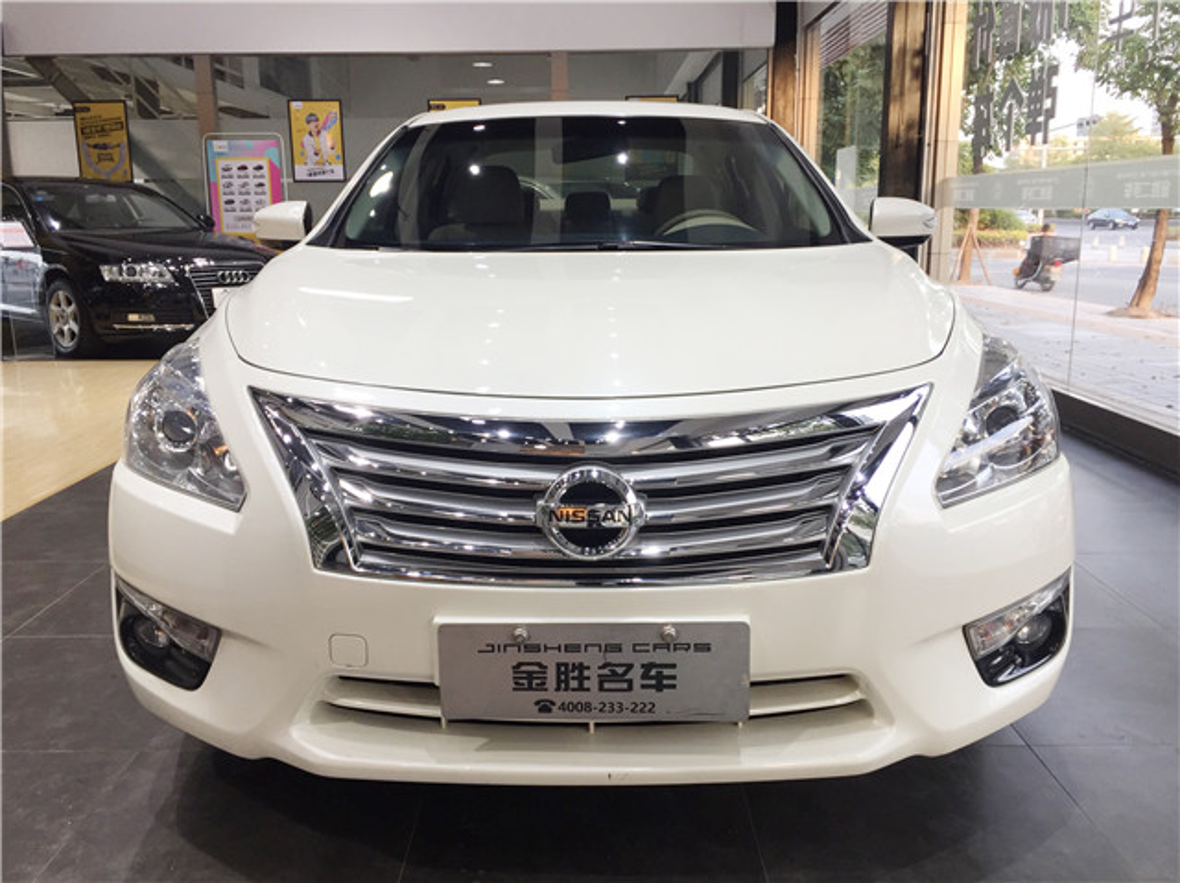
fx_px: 988
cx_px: 590
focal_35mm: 29
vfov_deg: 48.2
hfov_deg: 61.7
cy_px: 442
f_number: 2.2
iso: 40
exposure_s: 1/50
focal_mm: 4.15
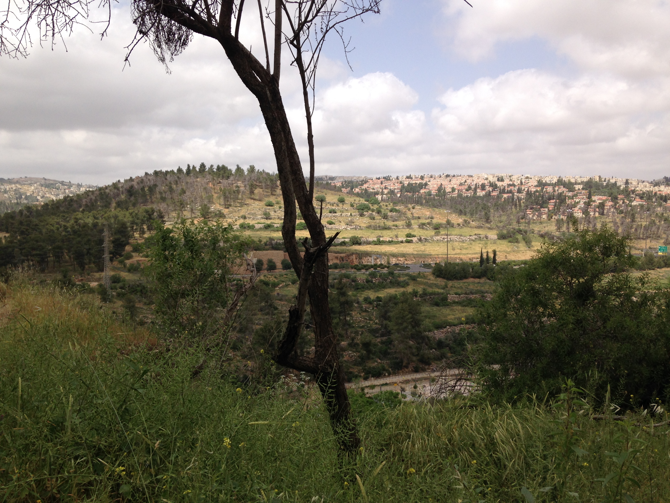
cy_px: 252
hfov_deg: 55.4
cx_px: 335
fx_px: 639
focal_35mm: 33
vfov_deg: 42.9
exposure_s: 1/1695
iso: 50
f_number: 2.4
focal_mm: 4.12
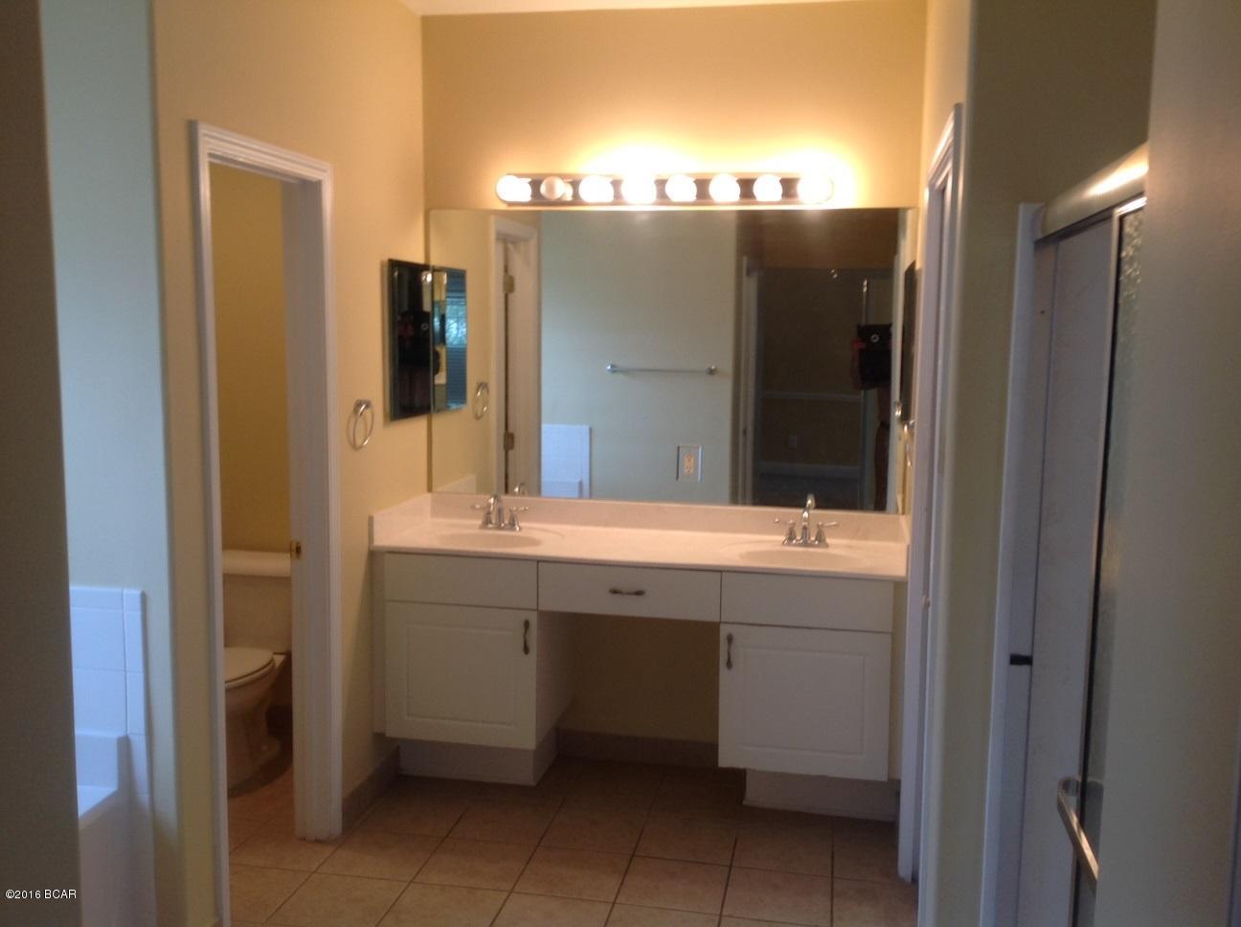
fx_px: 1253
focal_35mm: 35
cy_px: 464
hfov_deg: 52.7
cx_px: 620
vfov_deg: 40.6
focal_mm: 4.28
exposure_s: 1/20
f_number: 2.4
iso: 50
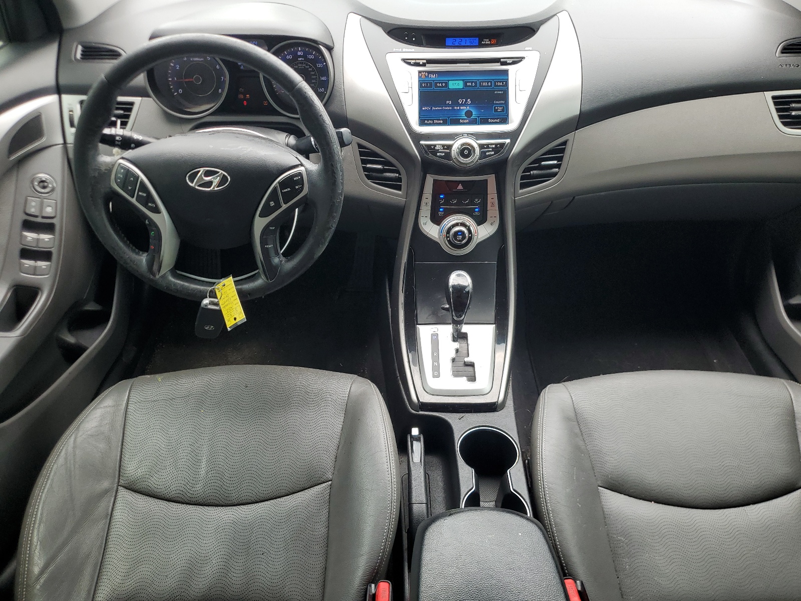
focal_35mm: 26
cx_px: 400
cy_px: 300
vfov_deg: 53.1
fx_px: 602
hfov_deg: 67.3
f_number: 1.5
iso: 50
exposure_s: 1/185
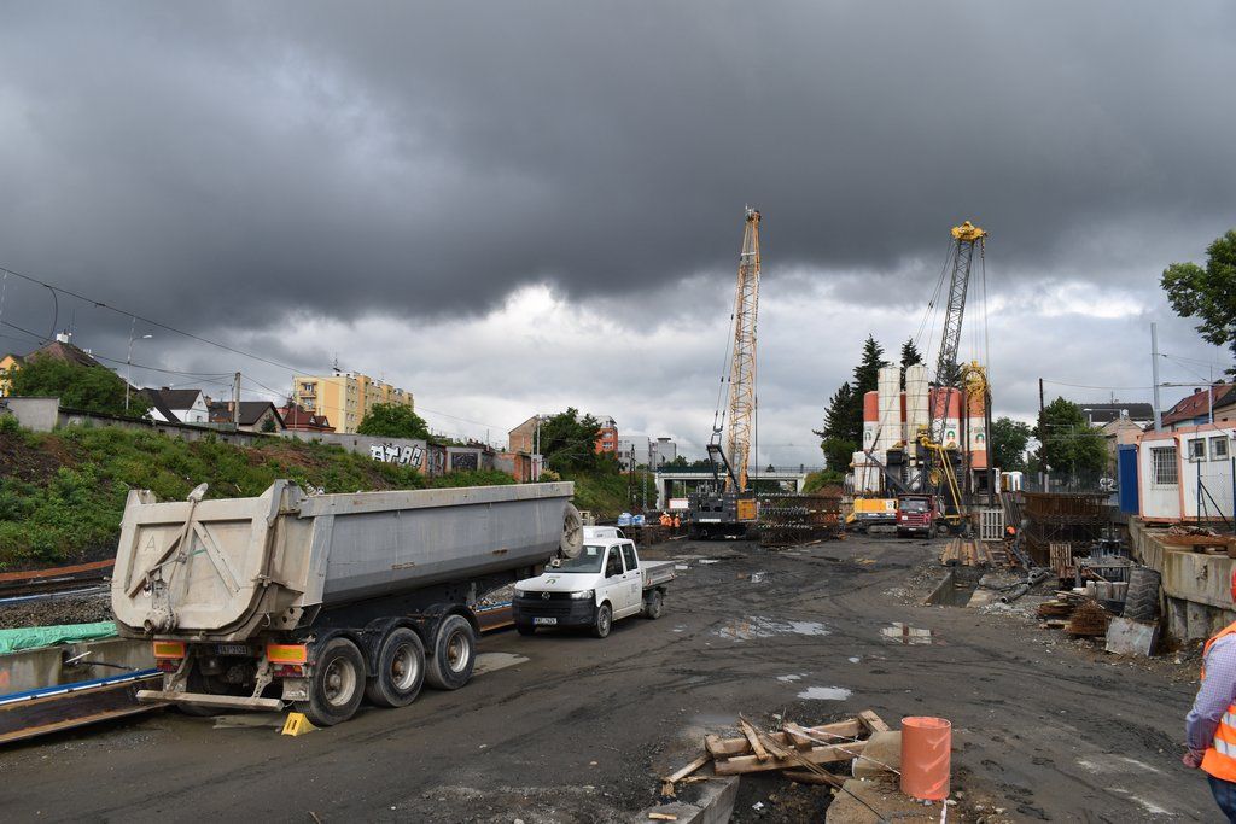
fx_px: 927
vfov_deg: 47.9
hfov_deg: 67.4
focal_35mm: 27
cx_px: 618
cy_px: 412
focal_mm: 18
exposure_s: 1/320
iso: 200
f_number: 9
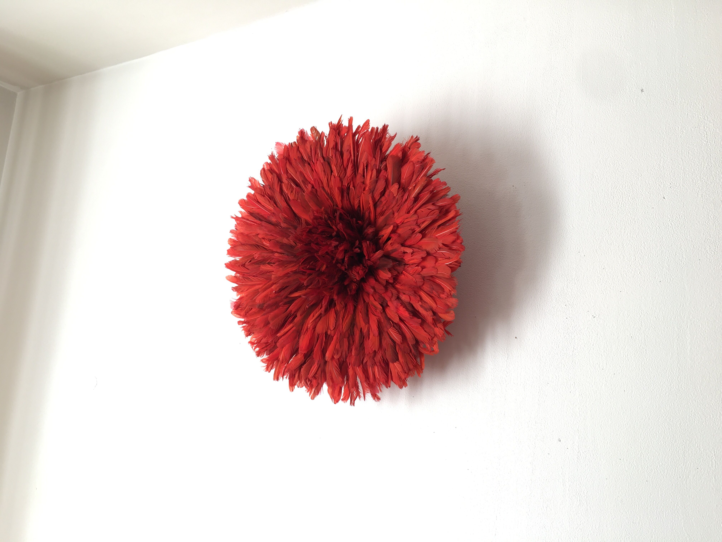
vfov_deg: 48.2
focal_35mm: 29
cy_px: 271
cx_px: 361
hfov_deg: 61.7
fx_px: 605
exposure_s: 1/33
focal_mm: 4.15
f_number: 2.2
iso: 25
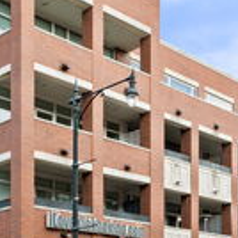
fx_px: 533
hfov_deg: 25.0
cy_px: 120
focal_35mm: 69
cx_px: 71
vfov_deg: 25.2
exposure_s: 1/50
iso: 100
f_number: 10
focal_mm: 22.5
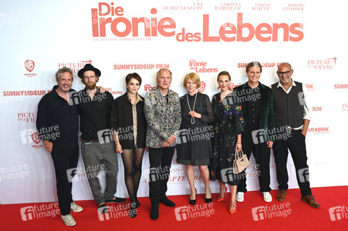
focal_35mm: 34
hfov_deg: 56.5
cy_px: 116
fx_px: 324
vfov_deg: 39.4
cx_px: 174
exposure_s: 1/125
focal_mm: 33.5
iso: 320
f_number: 2.8
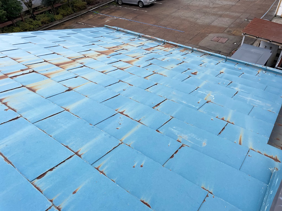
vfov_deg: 53.1
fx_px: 212
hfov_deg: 67.3
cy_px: 106
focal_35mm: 26
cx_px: 141
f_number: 1.6
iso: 32
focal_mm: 4.2
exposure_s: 1/602
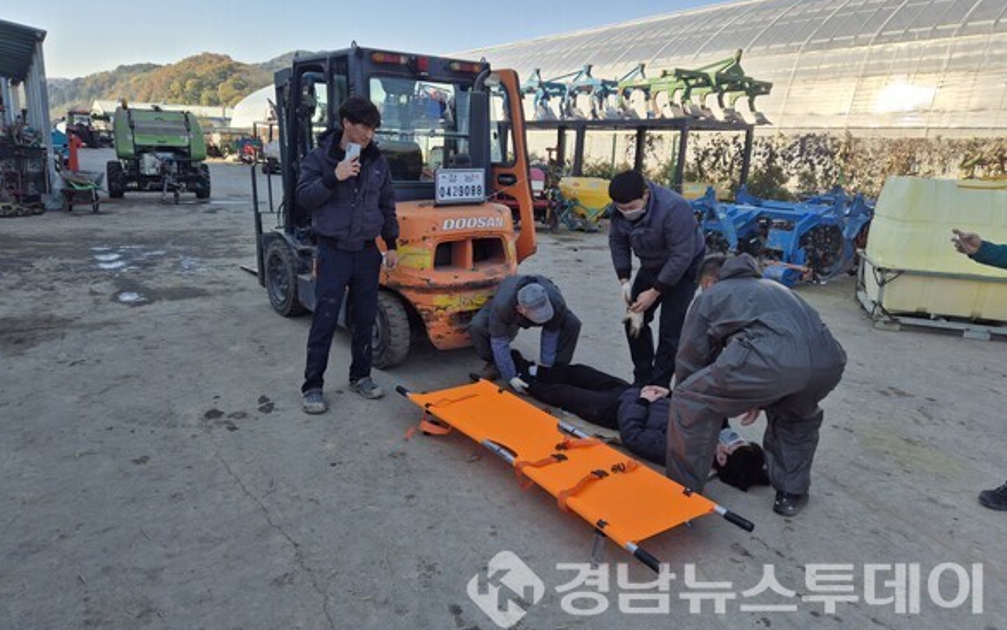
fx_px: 686
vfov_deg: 49.1
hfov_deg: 72.5
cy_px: 267
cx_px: 492
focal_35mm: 25
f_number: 1.8
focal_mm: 5.4
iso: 25
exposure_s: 1/1608
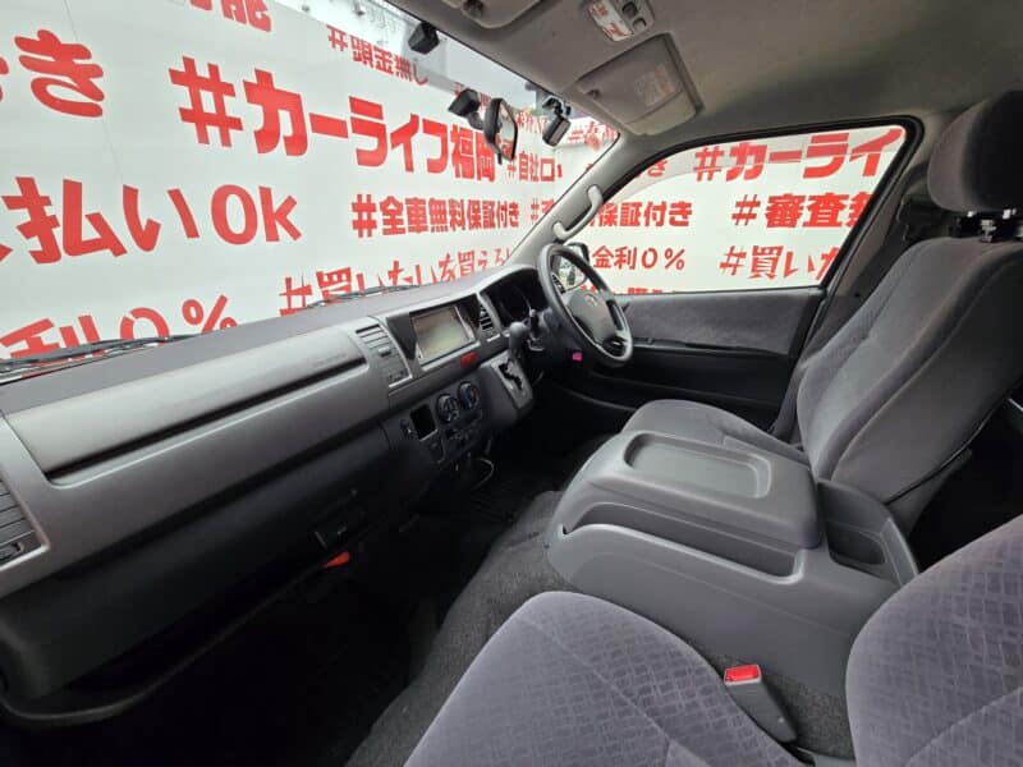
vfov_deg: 89.9
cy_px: 384
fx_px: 384
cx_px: 512
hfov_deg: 106.2
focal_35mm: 13
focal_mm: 2.2
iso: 50
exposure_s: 1/222
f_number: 2.2
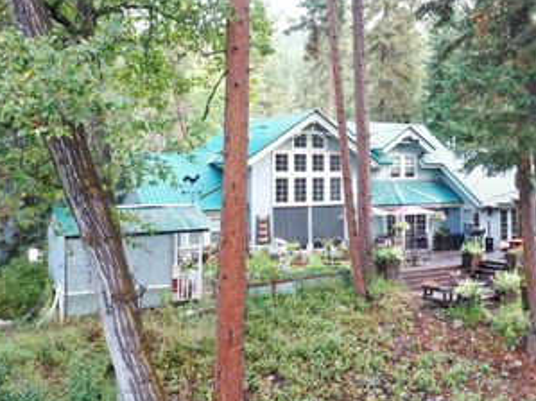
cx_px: 425
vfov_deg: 32.1
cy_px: 176
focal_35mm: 45
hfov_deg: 40.4
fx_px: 697
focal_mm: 10.26
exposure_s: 1/30
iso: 120
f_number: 2.8
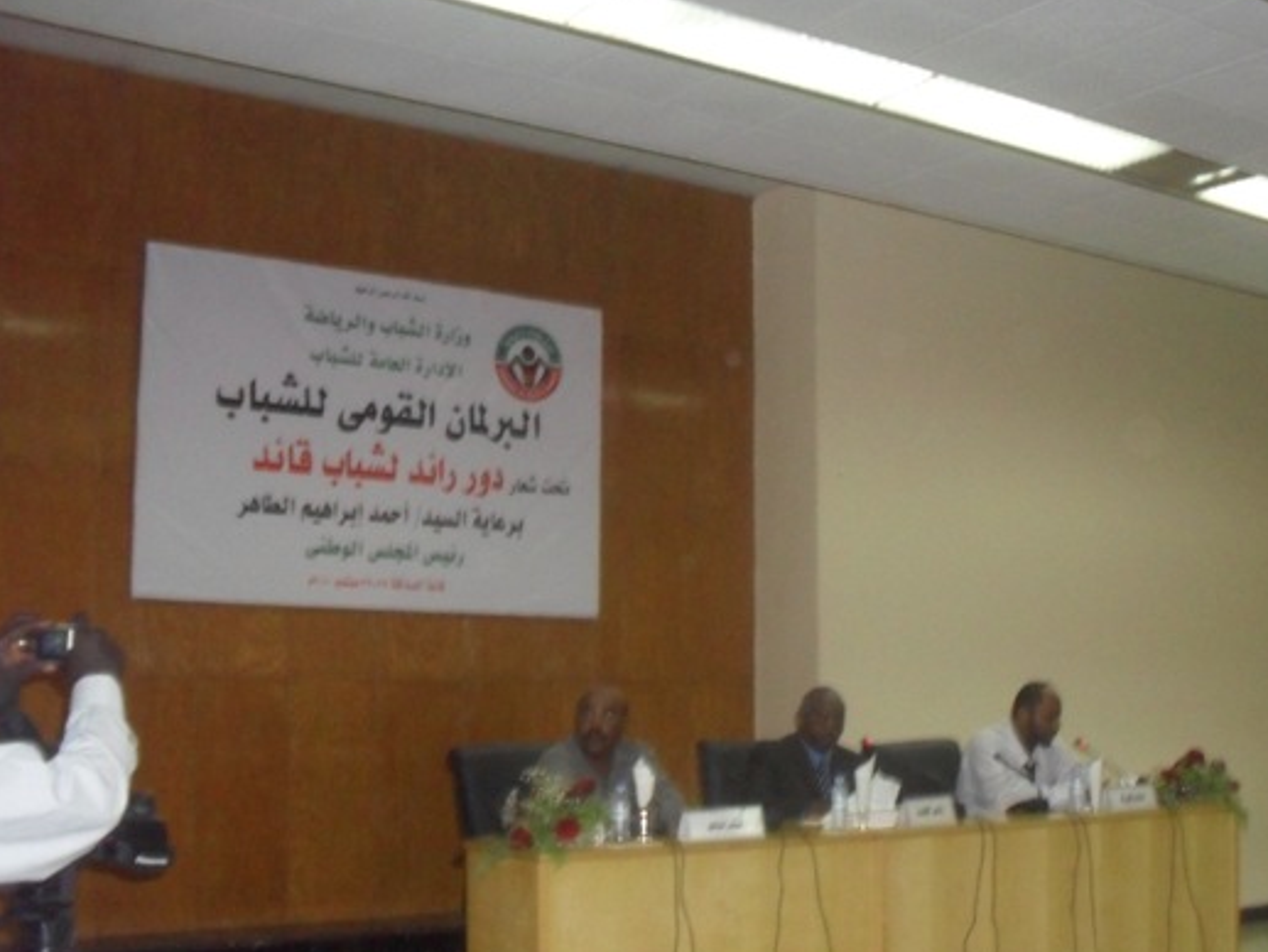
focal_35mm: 46
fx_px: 1685
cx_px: 775
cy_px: 591
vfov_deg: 31.4
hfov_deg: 41.0
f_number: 3.2
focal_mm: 6.3
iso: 400
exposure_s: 1/45
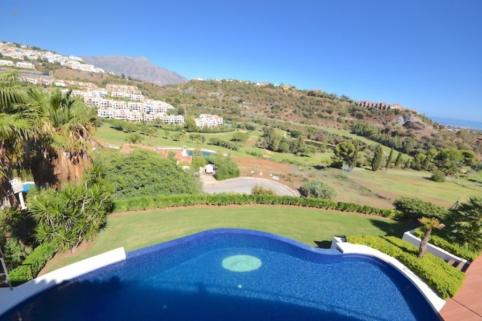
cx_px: 241
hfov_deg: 100.4
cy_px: 160
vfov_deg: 77.3
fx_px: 201
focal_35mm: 15
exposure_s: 1/200
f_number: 8
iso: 100
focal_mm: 10
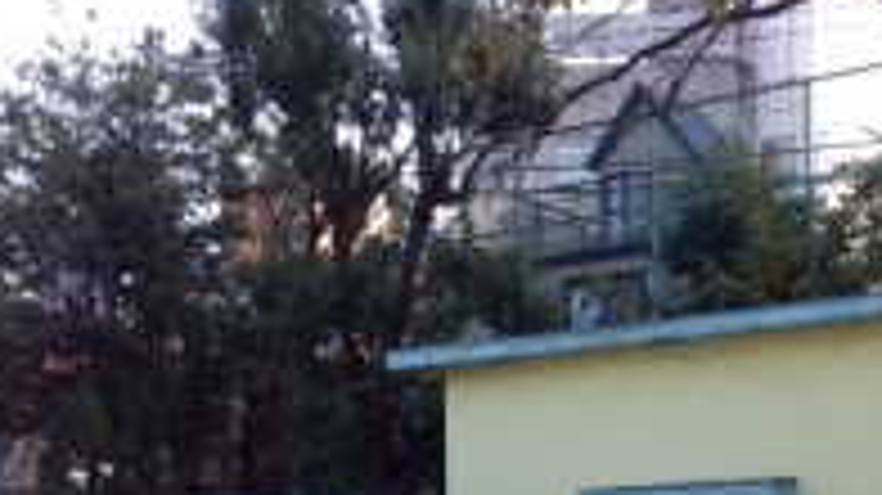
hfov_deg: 27.1
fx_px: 1823
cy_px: 576
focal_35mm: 78
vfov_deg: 15.0
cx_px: 580
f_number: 2.4
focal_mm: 4.28
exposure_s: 1/310
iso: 50
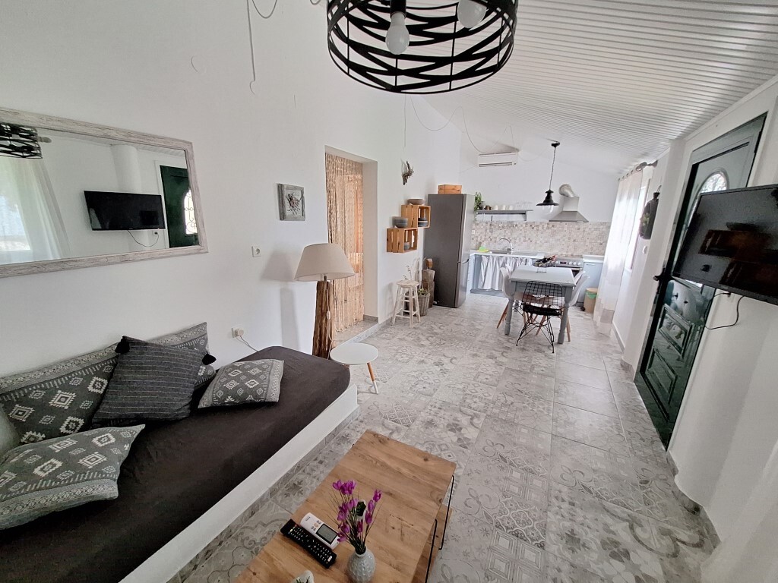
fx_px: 292
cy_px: 292
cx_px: 389
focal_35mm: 13
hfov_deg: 106.2
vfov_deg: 89.9
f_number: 2.2
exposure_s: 1/25
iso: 400
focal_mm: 1.74
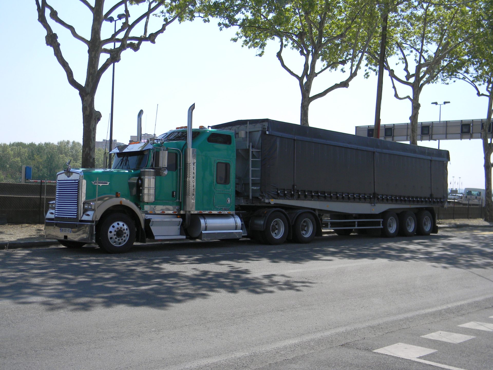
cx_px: 246
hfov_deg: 45.8
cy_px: 185
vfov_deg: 35.1
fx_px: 584
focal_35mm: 41
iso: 80
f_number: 3.8
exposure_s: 1/801
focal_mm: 7.3
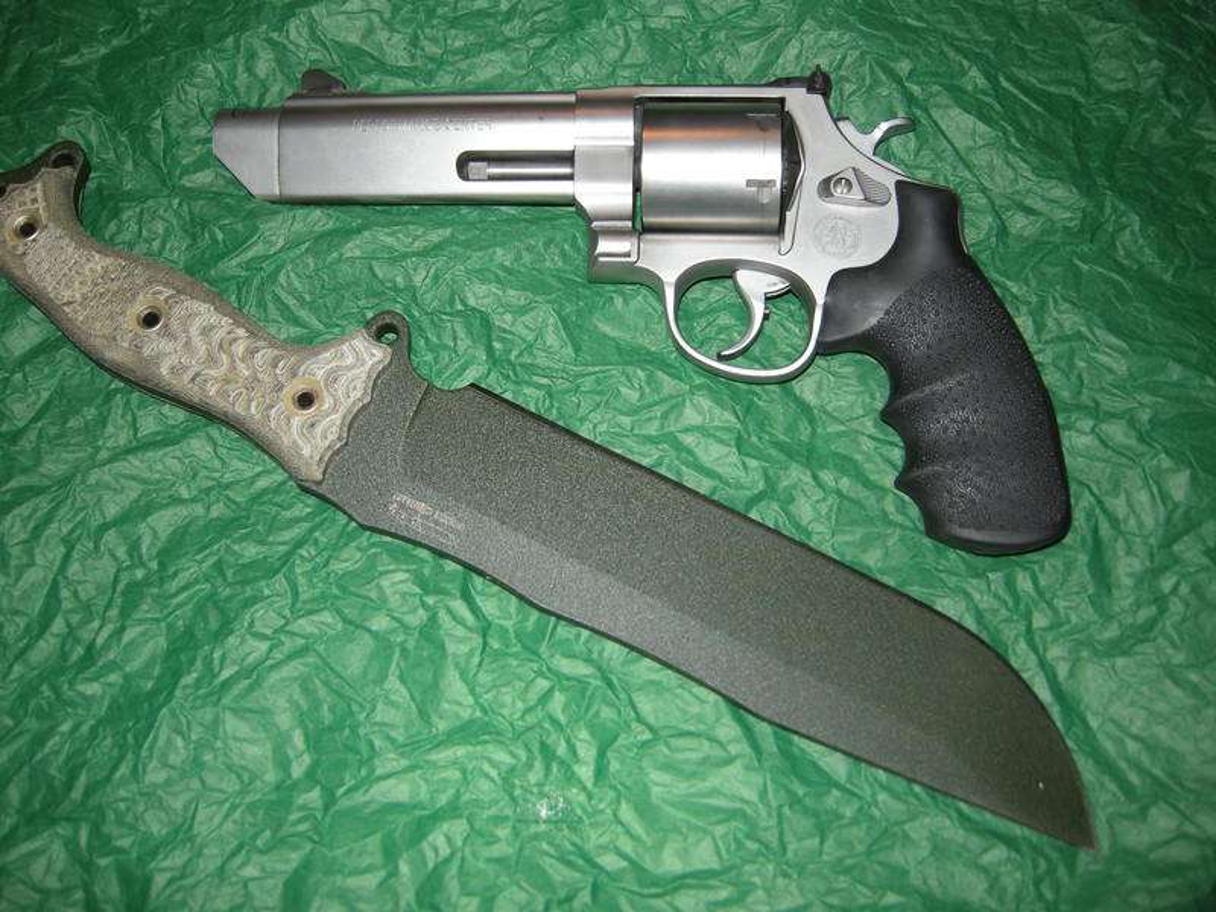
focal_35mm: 35
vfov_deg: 40.7
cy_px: 456
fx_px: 1229
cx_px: 608
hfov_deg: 52.6
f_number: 2.7
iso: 64
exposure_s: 1/60
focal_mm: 7.5
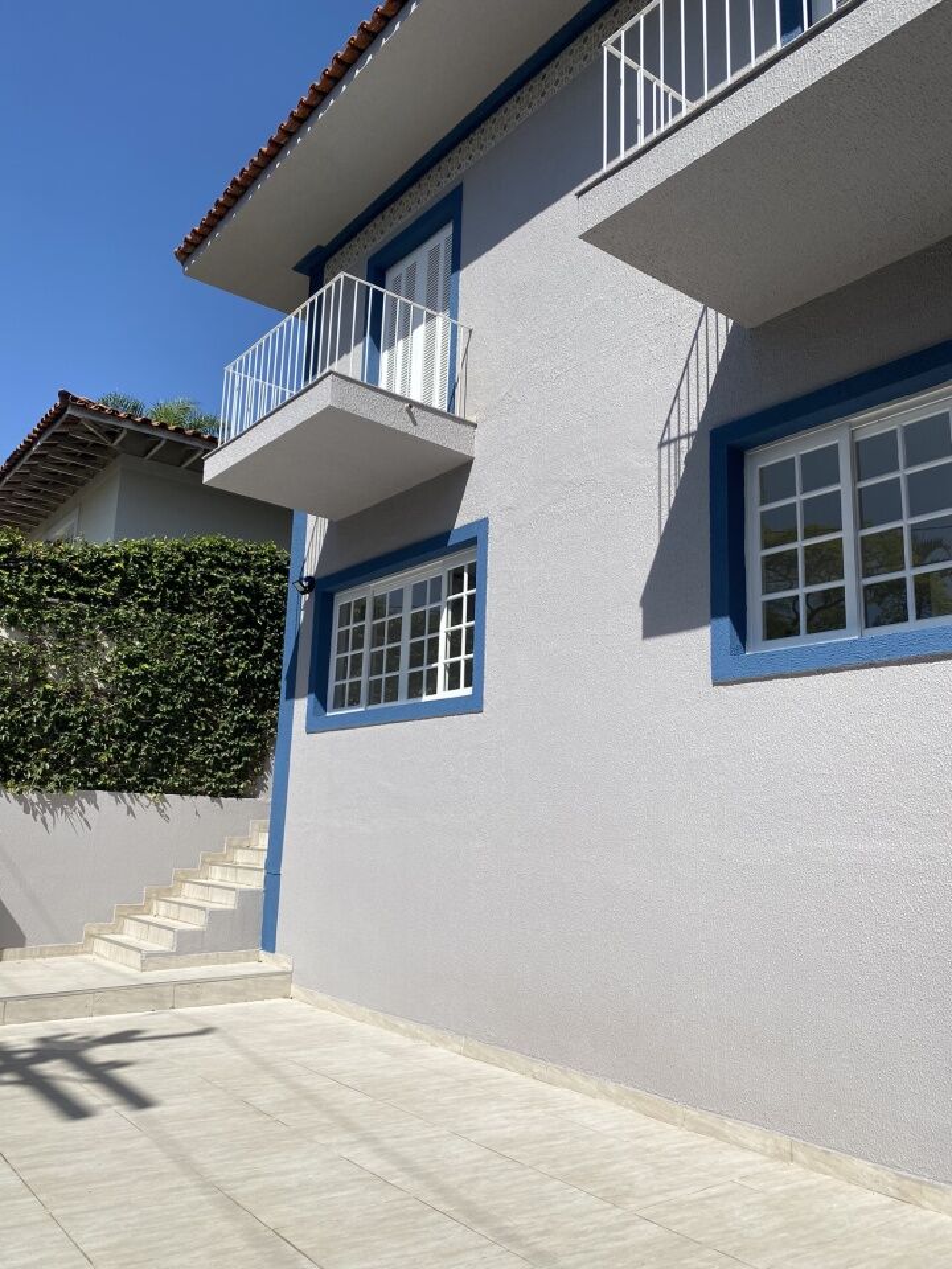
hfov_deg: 53.1
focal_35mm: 26
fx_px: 953
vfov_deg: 67.3
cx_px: 476
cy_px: 634
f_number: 1.8
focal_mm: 4.25
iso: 32
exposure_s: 1/4444
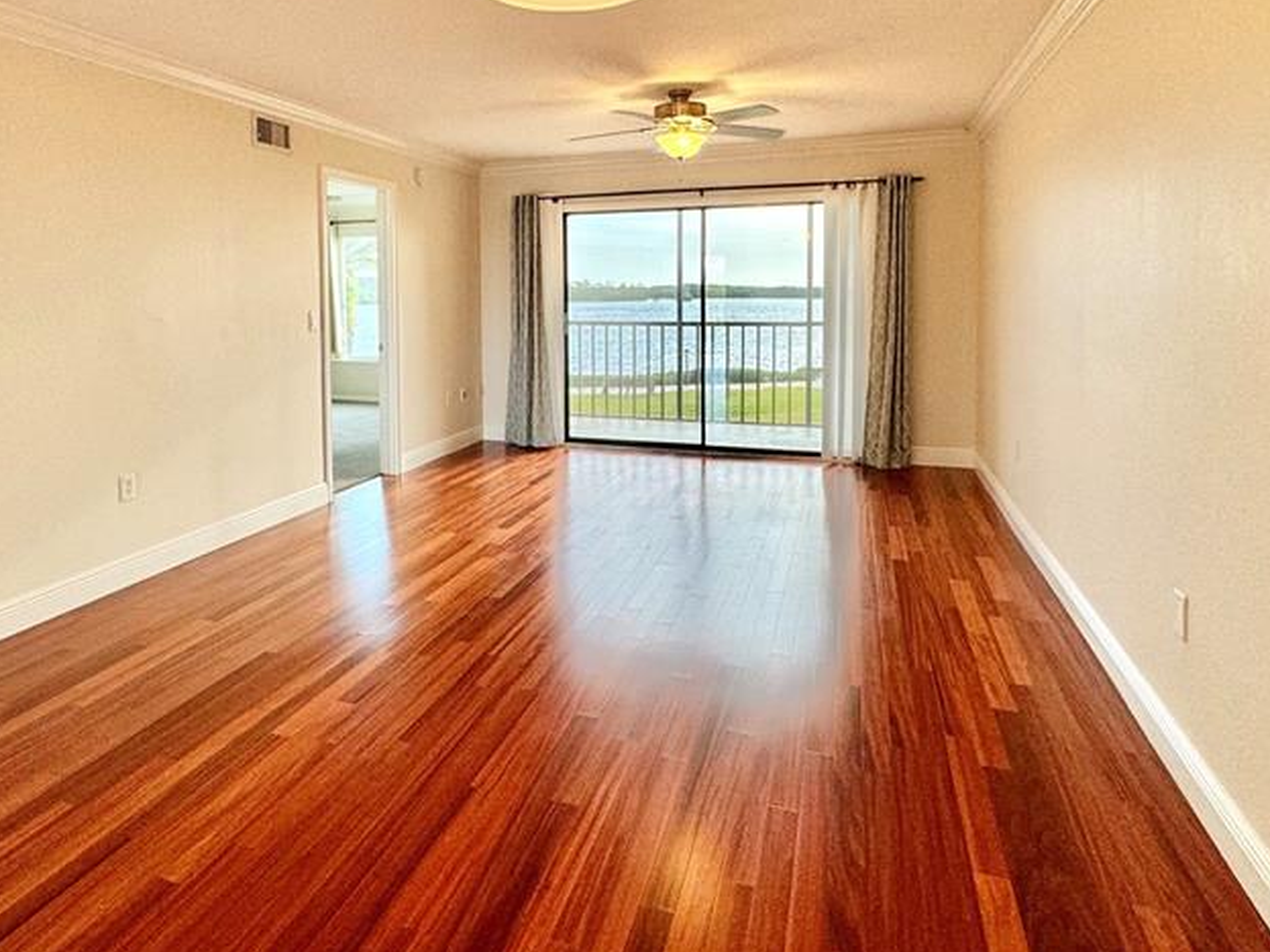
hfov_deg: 73.5
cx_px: 538
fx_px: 844
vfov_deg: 57.7
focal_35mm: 23
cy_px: 326
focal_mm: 2.22
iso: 125
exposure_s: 1/120
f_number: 2.2
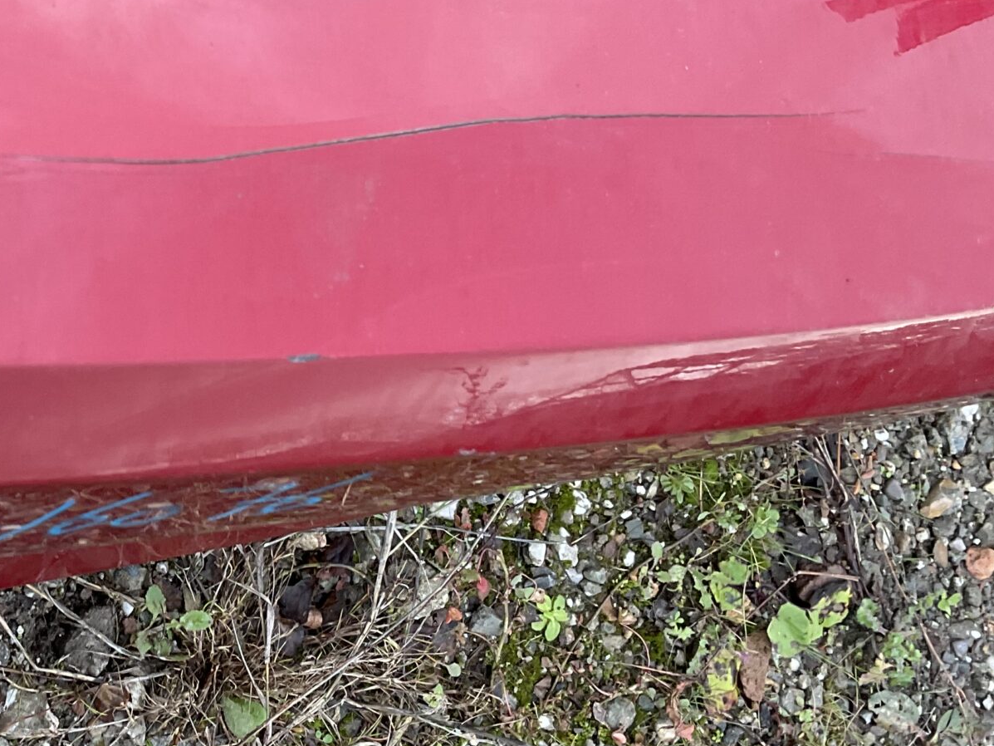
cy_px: 287
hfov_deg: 29.8
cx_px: 87
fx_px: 1781
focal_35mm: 62
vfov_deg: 23.6
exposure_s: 1/120
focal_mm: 3
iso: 50
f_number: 1.8
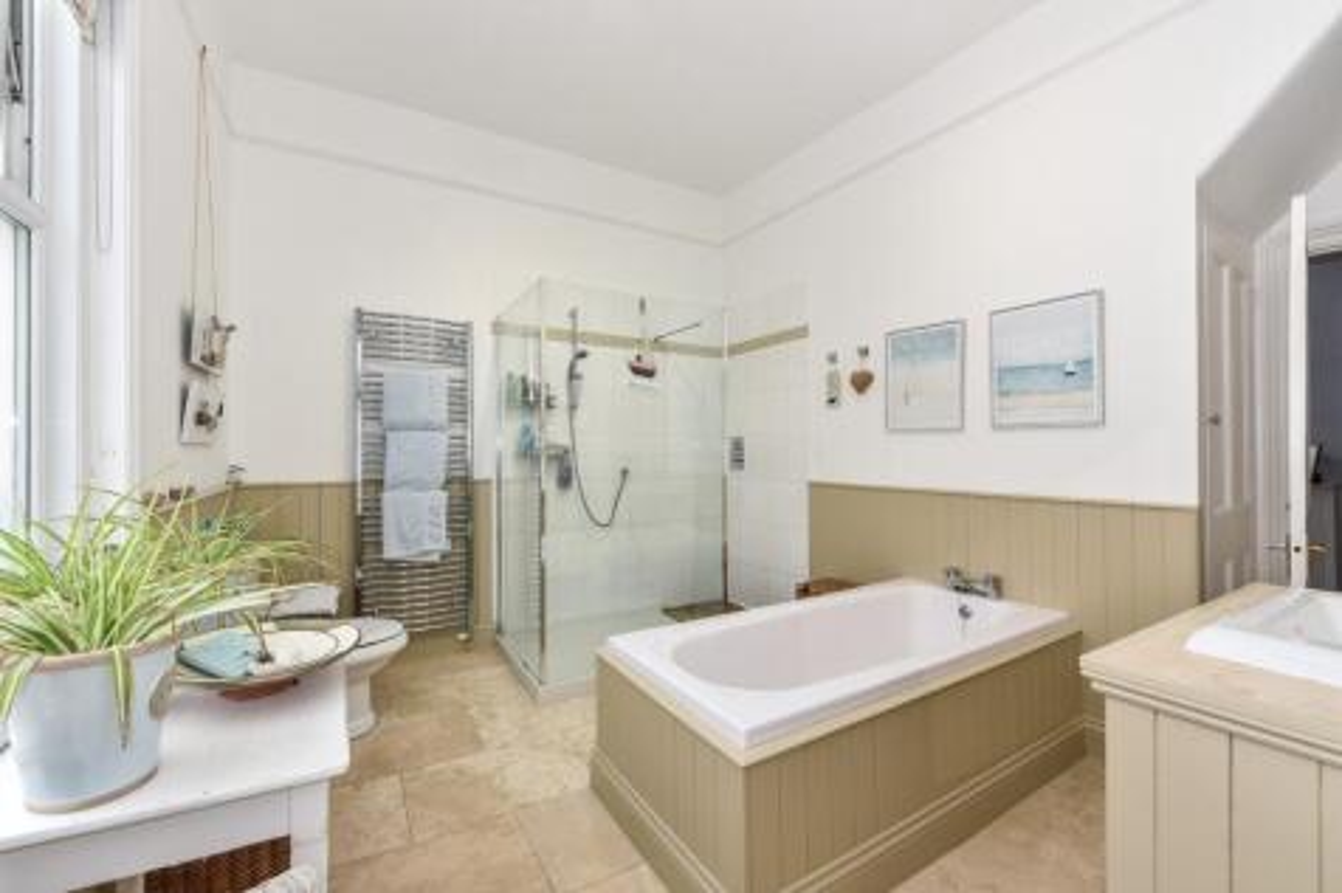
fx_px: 522
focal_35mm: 14
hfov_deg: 104.3
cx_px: 671
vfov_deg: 81.2
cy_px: 446
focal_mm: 14
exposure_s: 1/30
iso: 400
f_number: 8
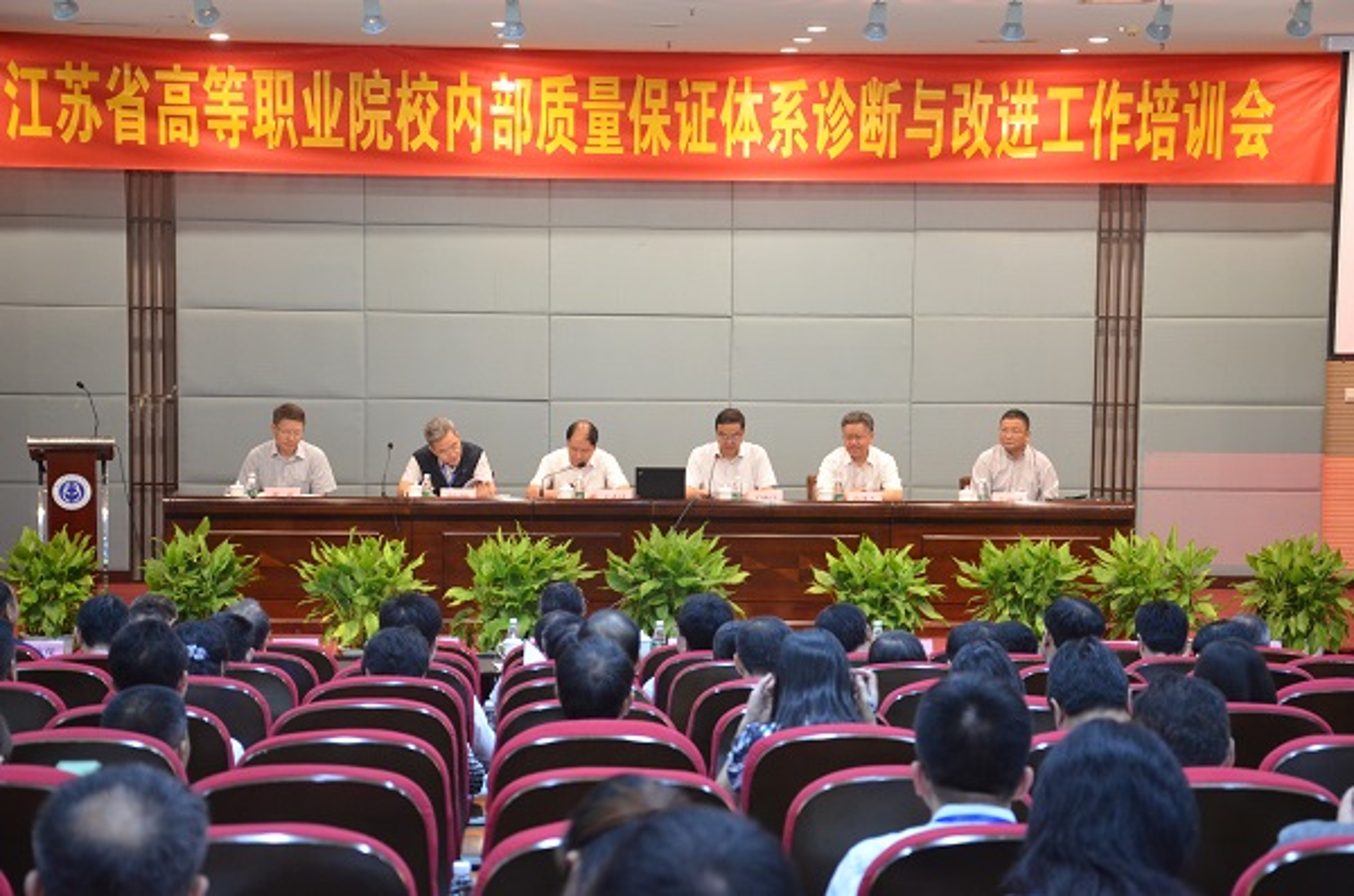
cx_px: 677
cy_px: 448
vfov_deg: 17.4
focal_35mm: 78
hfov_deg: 26.0
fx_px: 2927
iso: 1600
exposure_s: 1/15
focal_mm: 52
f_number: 5
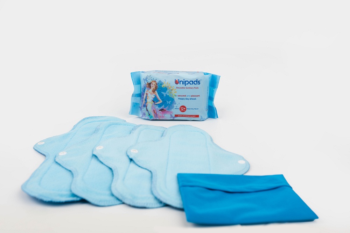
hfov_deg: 54.4
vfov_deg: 37.9
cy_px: 116
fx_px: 340
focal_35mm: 35
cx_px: 175
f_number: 5.6
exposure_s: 1/160
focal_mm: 35
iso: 100
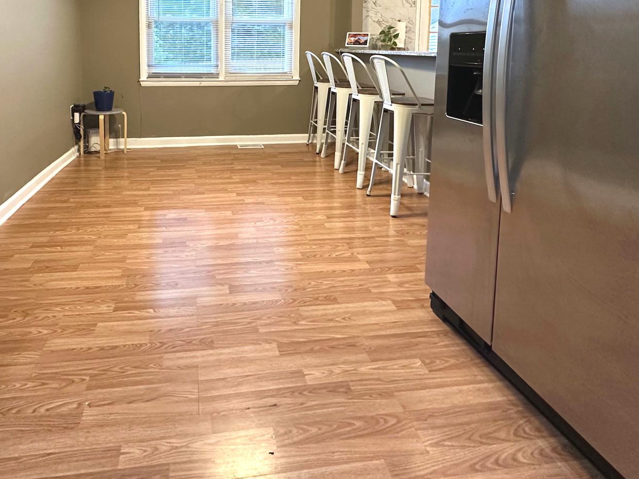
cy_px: 88
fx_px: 425
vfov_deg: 54.4
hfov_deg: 72.9
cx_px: 248
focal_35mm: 23
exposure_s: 1/60
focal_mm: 2.22
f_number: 2.2
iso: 400
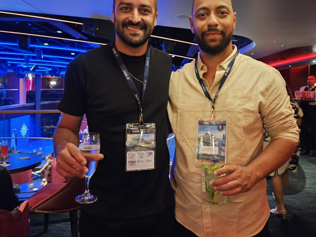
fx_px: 274
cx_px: 173
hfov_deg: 59.9
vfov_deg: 46.4
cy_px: 90
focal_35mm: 30
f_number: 1.8
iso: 1000
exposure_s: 1/24
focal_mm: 5.4
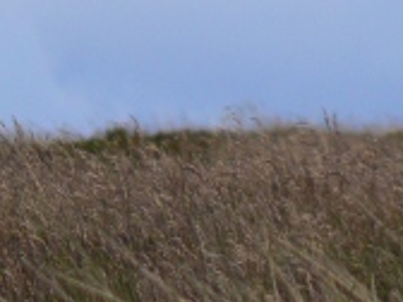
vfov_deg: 1.3
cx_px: 67
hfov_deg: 1.8
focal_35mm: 1113
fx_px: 12958
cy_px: 158
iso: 100
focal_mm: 72
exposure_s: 1/640
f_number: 3.3
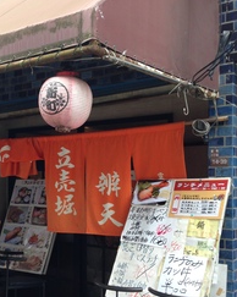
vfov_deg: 35.2
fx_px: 465
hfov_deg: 28.1
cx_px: 55
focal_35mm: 53
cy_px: 185
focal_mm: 4.12
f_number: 2.4
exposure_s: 1/60
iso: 50
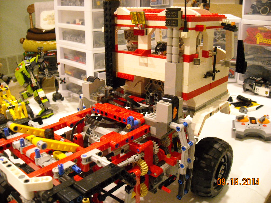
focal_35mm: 35
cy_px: 102
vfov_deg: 40.7
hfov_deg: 52.6
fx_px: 274
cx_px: 136
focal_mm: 5.7
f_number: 2.8
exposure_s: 1/8
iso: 565
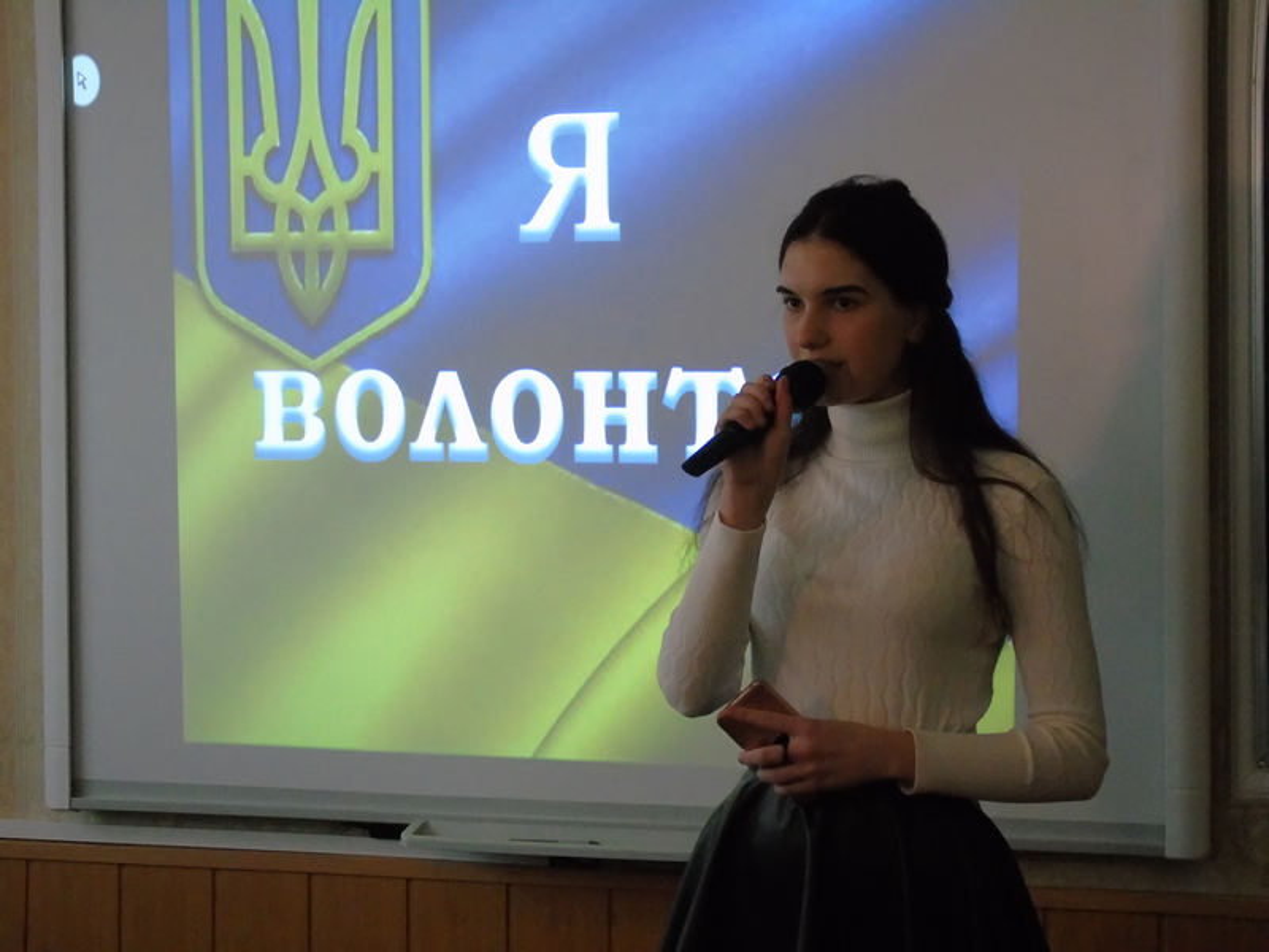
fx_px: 4546
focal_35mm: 124
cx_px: 634
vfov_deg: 12.0
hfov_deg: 15.9
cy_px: 476
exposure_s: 1/100
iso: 800
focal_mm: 22
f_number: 4.6
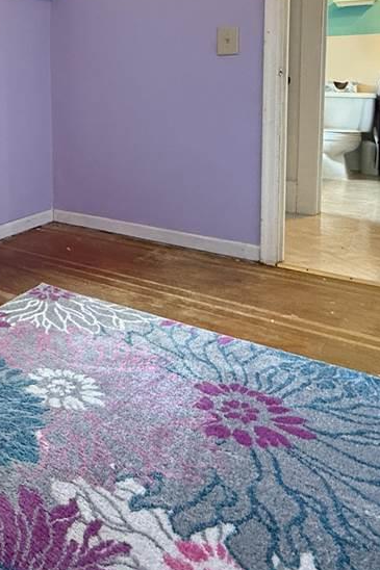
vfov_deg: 51.7
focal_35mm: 34
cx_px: -50
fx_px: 539
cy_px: 102
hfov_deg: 33.3
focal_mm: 2.22
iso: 500
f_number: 2.2
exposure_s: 1/60
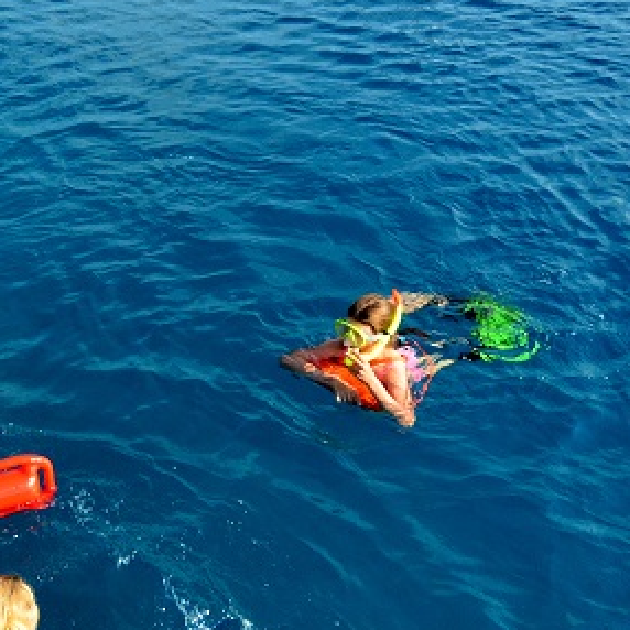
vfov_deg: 35.2
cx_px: 141
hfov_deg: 34.4
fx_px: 988
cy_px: 240
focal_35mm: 48
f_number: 4
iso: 640
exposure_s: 1/3200
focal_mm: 12
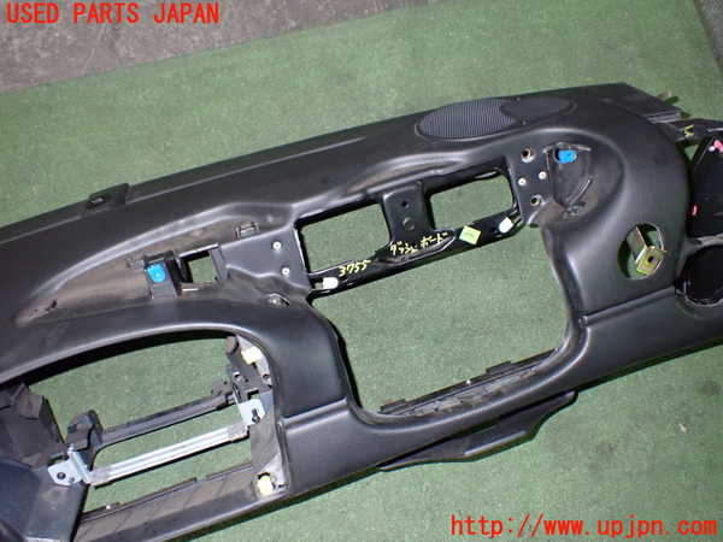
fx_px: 627
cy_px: 271
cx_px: 362
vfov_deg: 46.8
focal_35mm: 30
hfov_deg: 60.0
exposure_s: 1/30
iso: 800
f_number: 6.3
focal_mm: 5.4
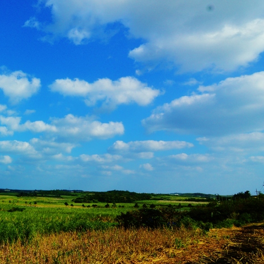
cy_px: 137
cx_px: -16
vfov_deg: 54.2
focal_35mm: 30
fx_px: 258
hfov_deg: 43.7
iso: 100
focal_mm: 11
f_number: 13
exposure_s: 1/160
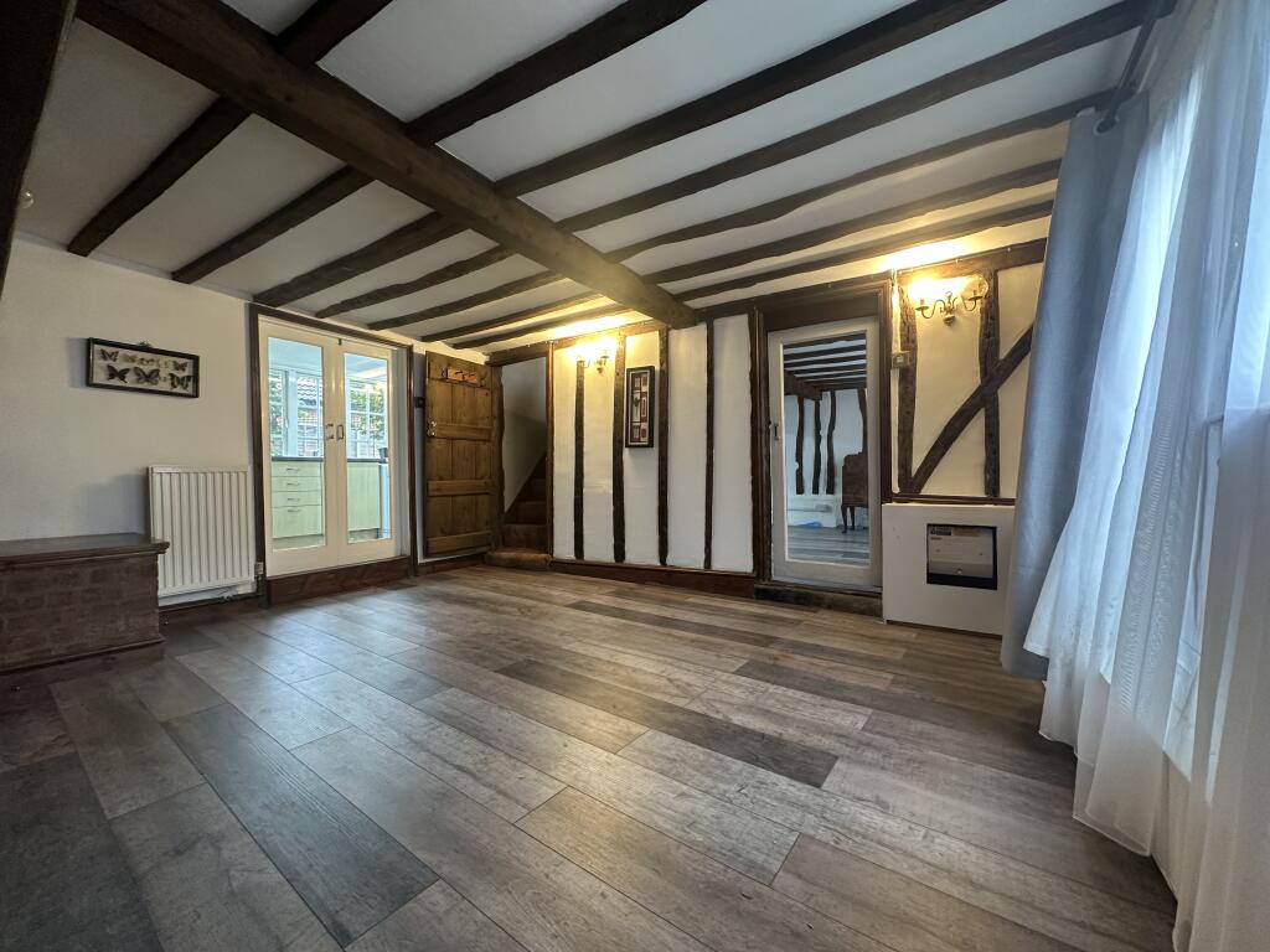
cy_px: 476
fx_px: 514
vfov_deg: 85.7
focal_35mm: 14
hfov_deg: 102.1
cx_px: 635
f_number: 2.2
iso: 250
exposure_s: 1/50
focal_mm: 2.22
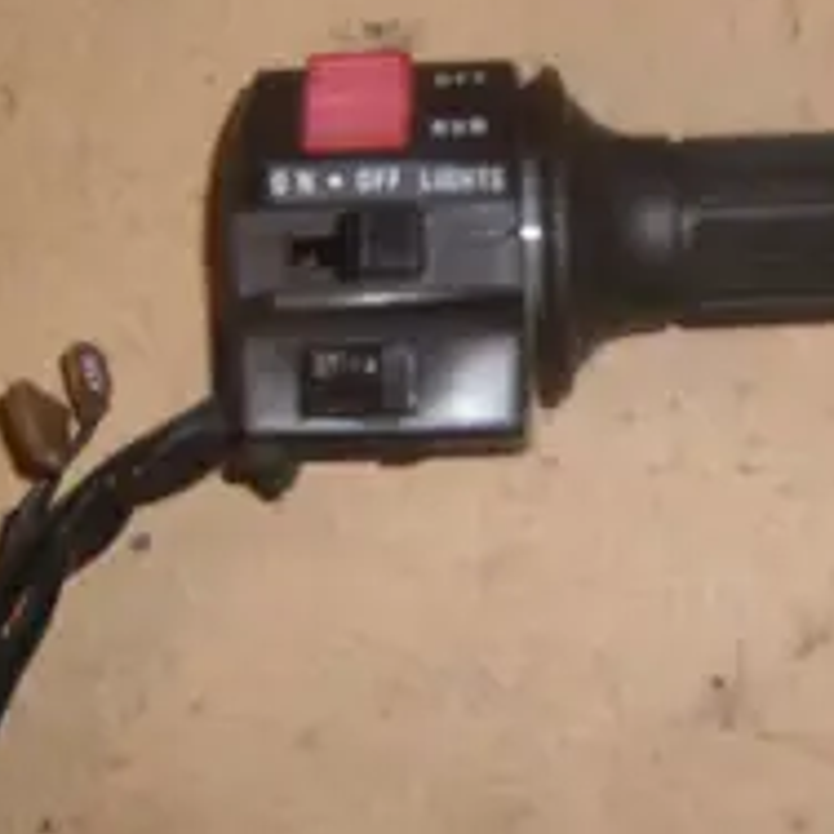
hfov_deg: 21.7
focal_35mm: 79
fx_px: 2153
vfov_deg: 21.8
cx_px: 648
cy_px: 284
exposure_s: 1/30
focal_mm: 5.8
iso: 50
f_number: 2.8
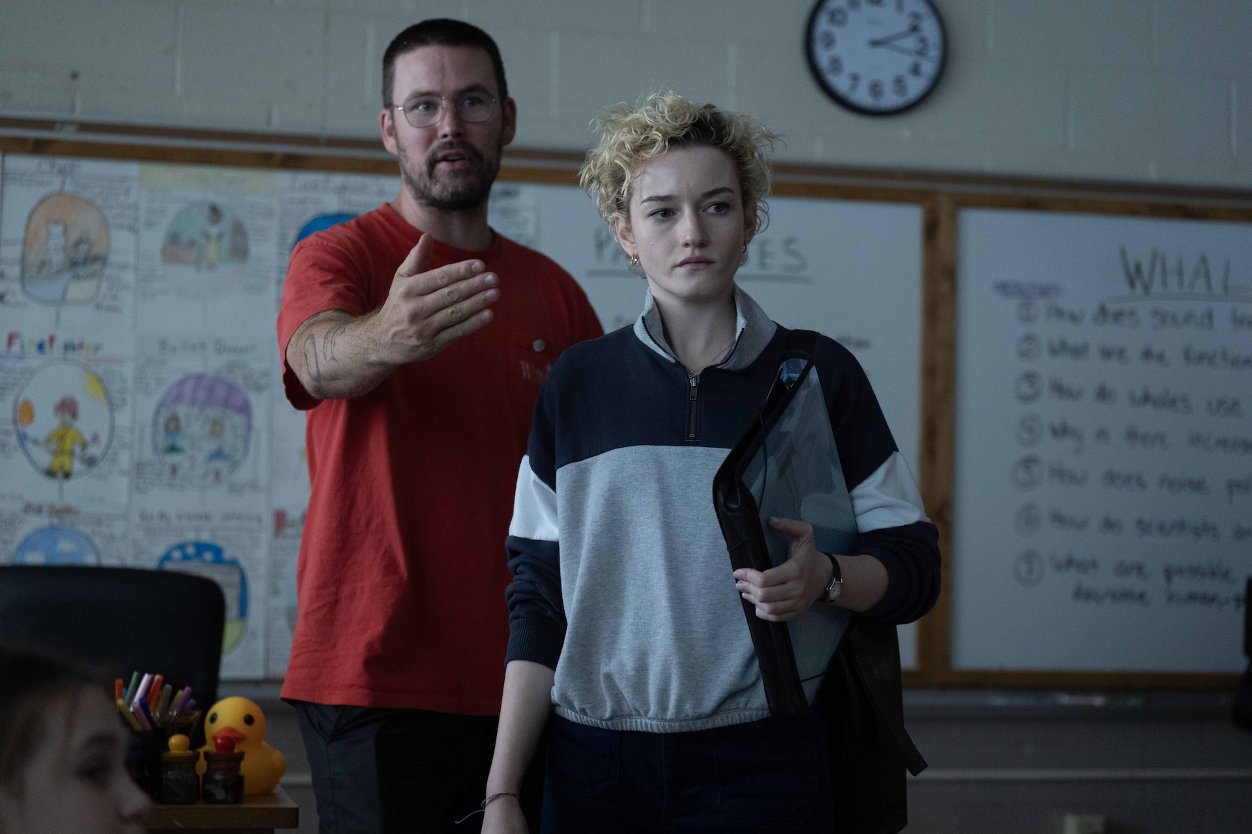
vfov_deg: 19.5
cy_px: 417
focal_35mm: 70
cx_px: 626
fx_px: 2434
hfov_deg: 28.8
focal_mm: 70
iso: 3200
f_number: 2.8
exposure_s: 1/500
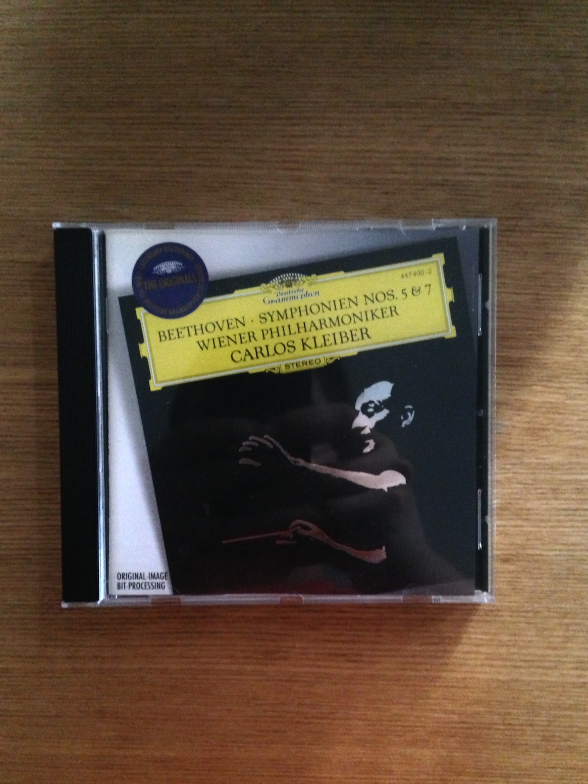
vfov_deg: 53.9
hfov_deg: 41.8
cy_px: 401
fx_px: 770
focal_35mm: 34
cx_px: 294
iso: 800
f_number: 2.4
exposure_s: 1/15
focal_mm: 4.13
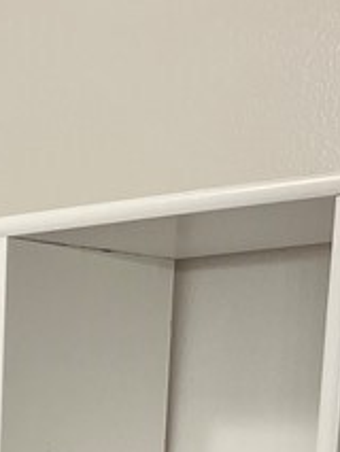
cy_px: 779
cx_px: -230
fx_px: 1635
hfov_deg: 11.2
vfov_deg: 14.2
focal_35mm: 125
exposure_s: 1/120
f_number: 1.6
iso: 100
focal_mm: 5.1
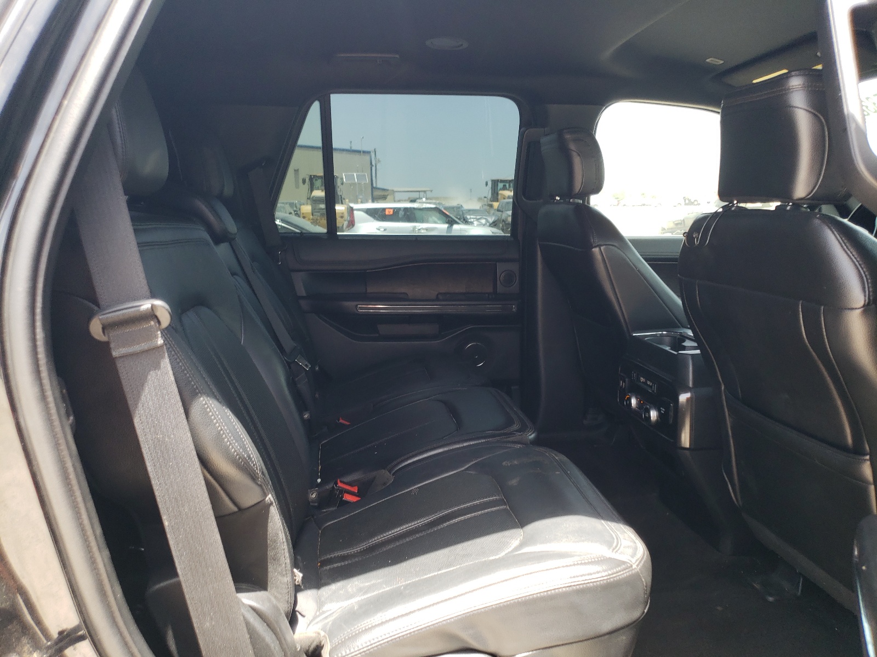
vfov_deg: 53.1
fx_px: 659
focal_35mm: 26
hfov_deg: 67.3
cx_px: 438
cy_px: 328
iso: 50
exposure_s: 1/147
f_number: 1.5
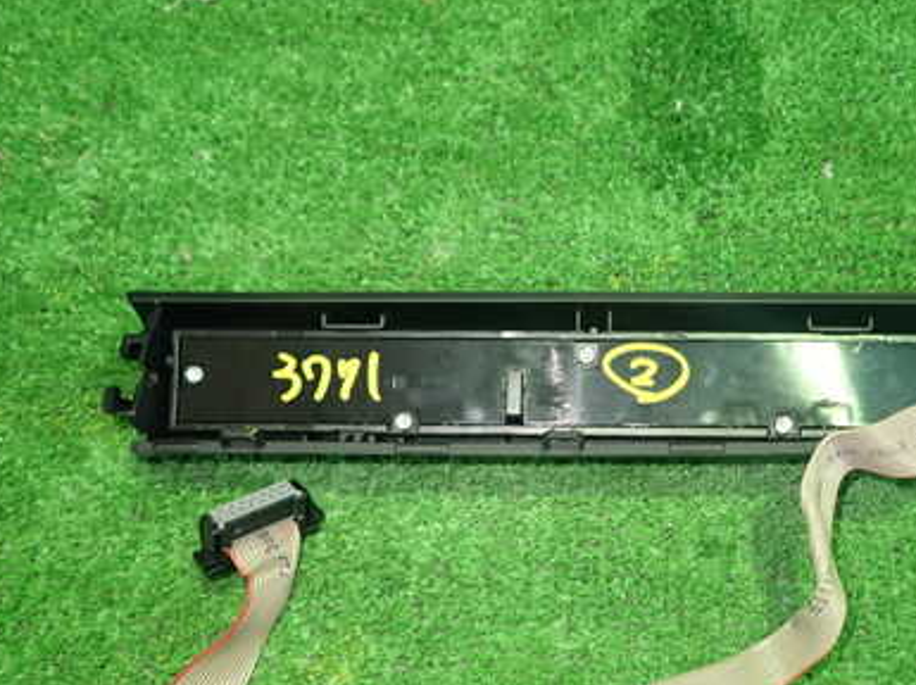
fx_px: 1031
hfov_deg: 47.5
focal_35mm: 39
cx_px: 564
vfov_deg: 36.4
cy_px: 447
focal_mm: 4.5
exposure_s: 1/30
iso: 400
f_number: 2
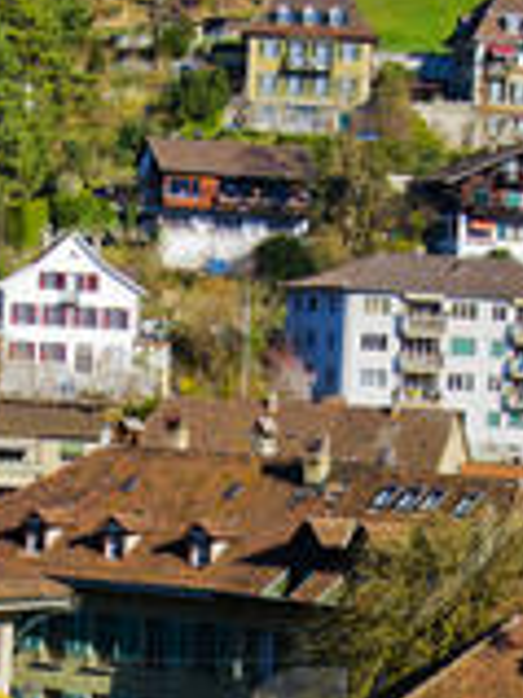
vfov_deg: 10.6
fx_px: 3707
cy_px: 852
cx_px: 182
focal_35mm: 184
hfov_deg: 8.1
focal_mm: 35
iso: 100
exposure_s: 1/350
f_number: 6.7
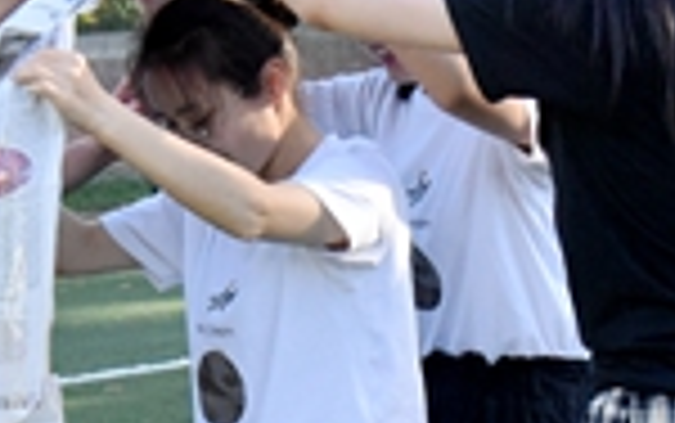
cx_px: 315
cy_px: 374
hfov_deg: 12.8
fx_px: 3001
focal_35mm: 163
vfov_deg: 8.0
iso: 6400
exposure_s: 1/4000
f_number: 5
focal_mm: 40
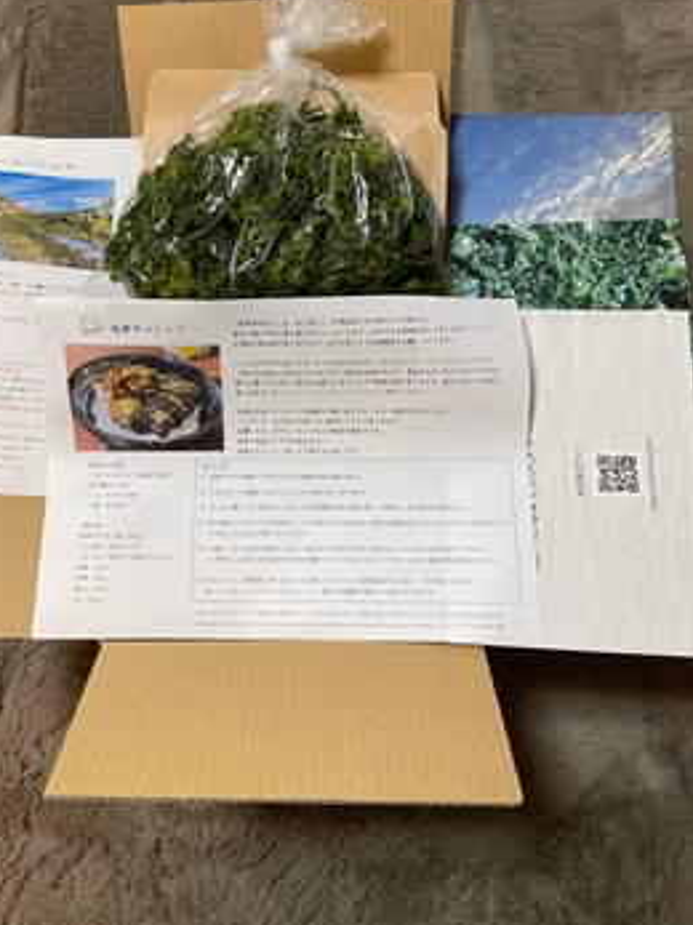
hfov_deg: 46.6
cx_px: 296
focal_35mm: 30
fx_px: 801
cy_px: 432
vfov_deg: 59.9
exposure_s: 1/100
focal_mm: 4.2
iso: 125
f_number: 1.6
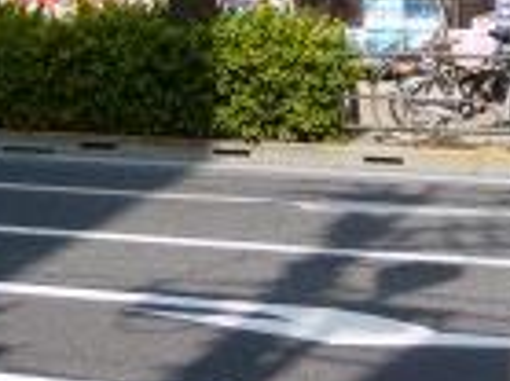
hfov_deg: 19.6
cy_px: -187
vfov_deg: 13.9
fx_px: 1472
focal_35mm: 100
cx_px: 360
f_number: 2.8
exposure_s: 1/800
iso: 100
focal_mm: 5.6
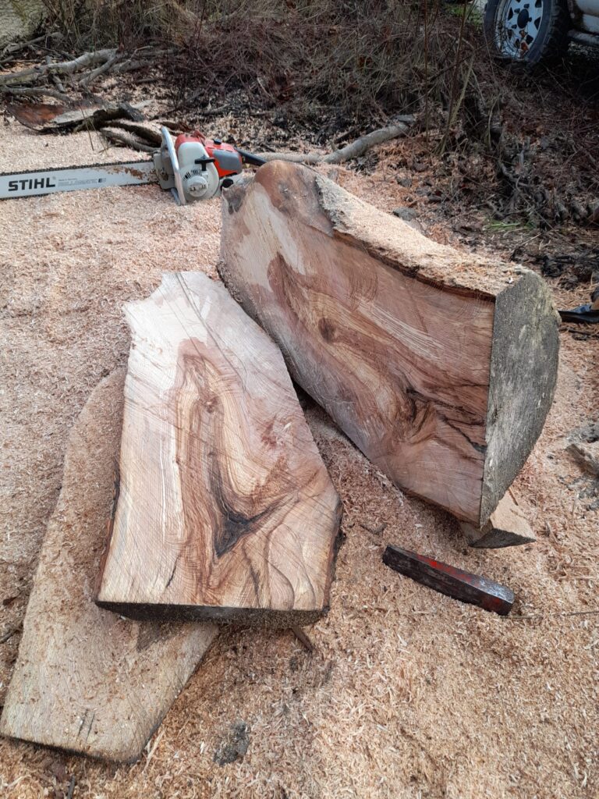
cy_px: 400
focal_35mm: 25
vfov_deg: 69.4
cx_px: 300
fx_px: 577
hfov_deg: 54.9
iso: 20
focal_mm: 4.6
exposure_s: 1/100
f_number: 2
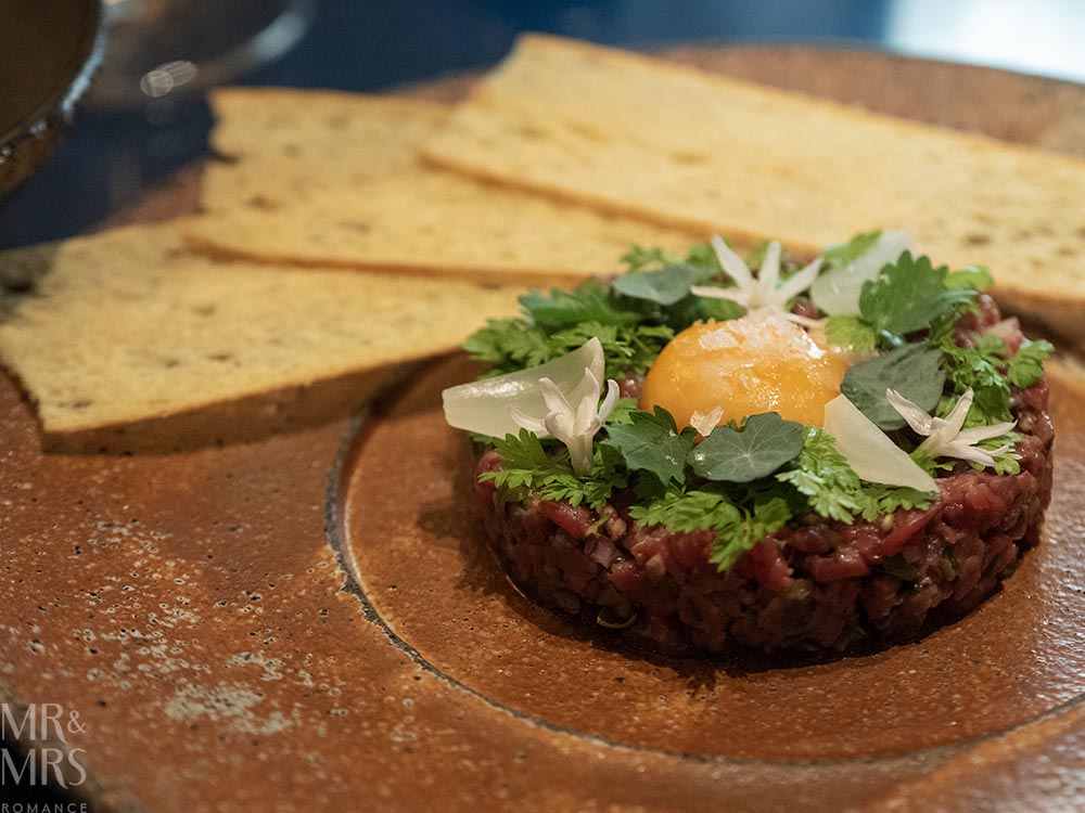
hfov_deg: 21.8
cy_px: 406
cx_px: 542
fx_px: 2821
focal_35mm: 90
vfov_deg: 16.4
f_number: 2.8
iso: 1600
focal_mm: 45
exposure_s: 1/20
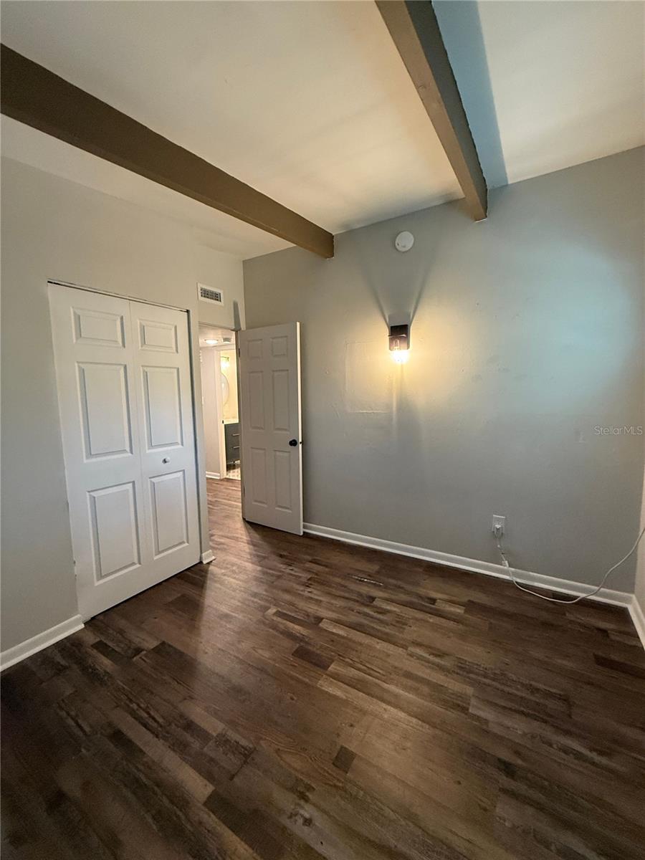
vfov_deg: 102.1
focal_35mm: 14
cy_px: 430
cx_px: 322
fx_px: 348
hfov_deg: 85.7
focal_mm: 2.22
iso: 500
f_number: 2.2
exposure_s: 1/60
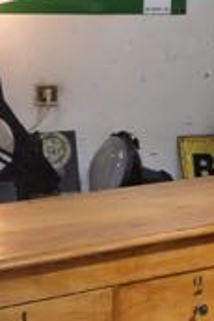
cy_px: 388
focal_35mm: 185
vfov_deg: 10.9
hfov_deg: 7.4
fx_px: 1646
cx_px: 87
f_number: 4
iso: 2500
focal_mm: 35
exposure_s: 1/125
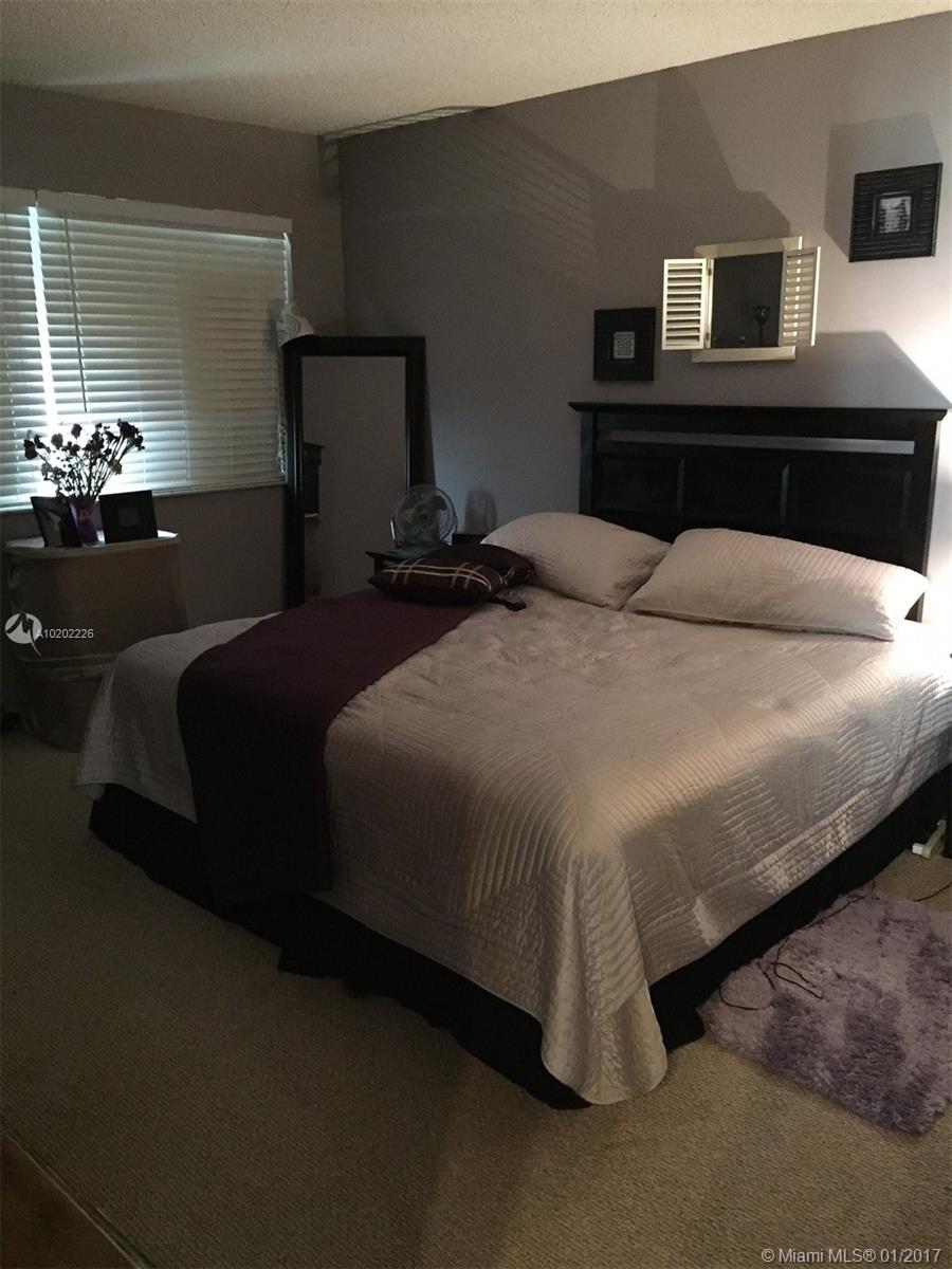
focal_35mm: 29
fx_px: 1063
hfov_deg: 48.2
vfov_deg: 61.7
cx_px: 476
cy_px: 634
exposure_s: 1/15
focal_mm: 4.15
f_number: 2.2
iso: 320
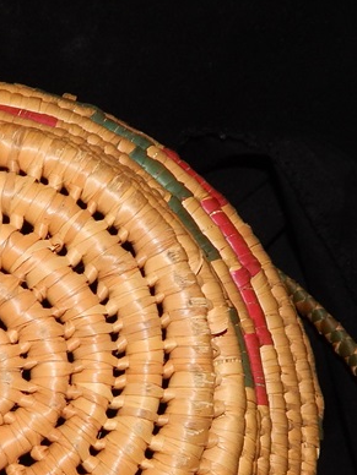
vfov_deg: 24.1
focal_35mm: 79
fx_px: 1086
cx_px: -55
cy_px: 410
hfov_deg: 17.9
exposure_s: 1/30
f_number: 3
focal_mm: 4
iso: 200
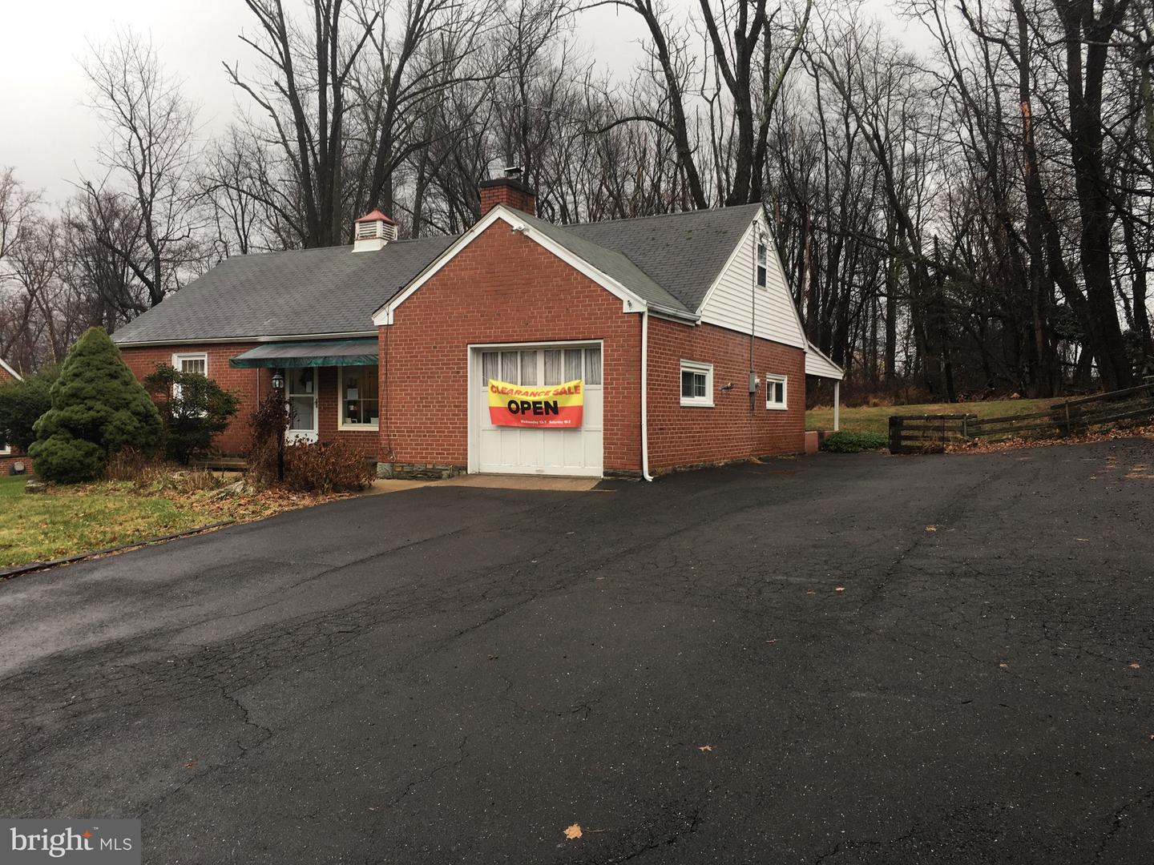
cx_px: 577
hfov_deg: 61.7
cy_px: 432
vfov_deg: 48.2
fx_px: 967
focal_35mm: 29
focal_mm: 4.15
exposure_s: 1/60
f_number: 2.2
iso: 25
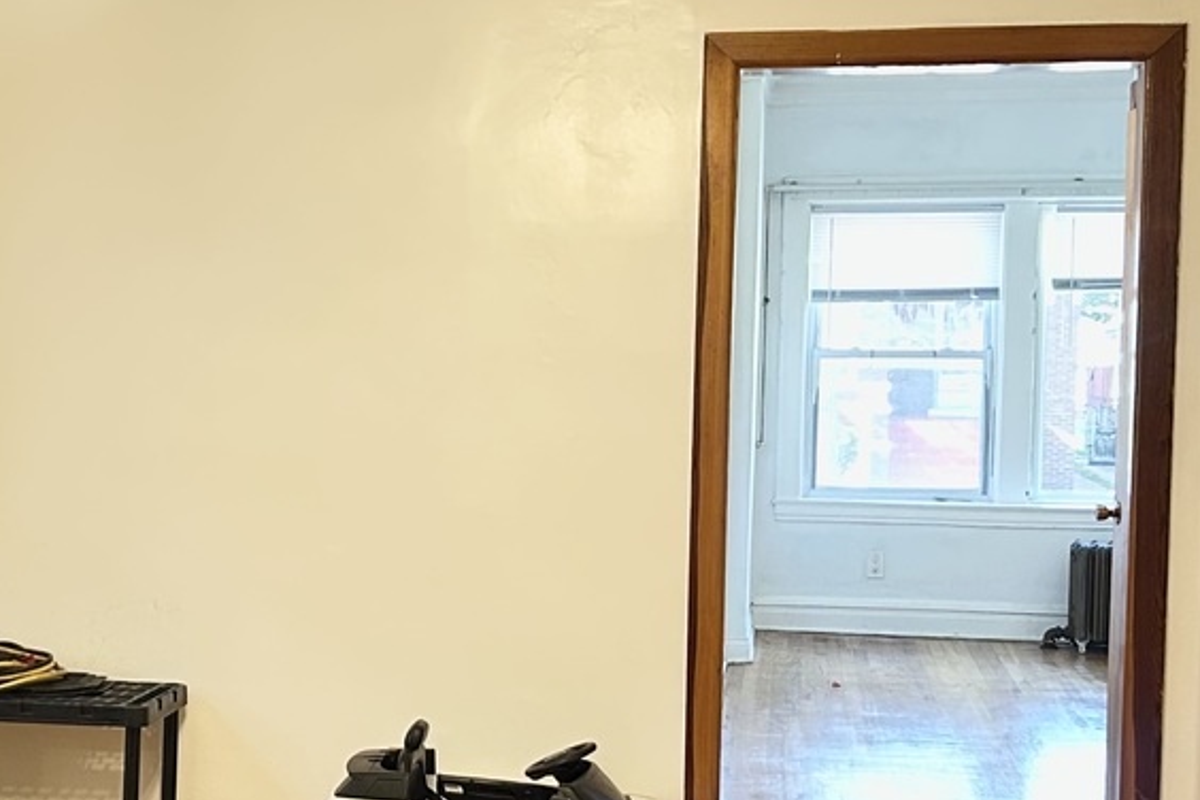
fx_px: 2300
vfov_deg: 19.7
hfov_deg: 28.7
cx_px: 255
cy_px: 500
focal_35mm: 69
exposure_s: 1/60
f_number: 1.5
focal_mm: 5.7
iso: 160
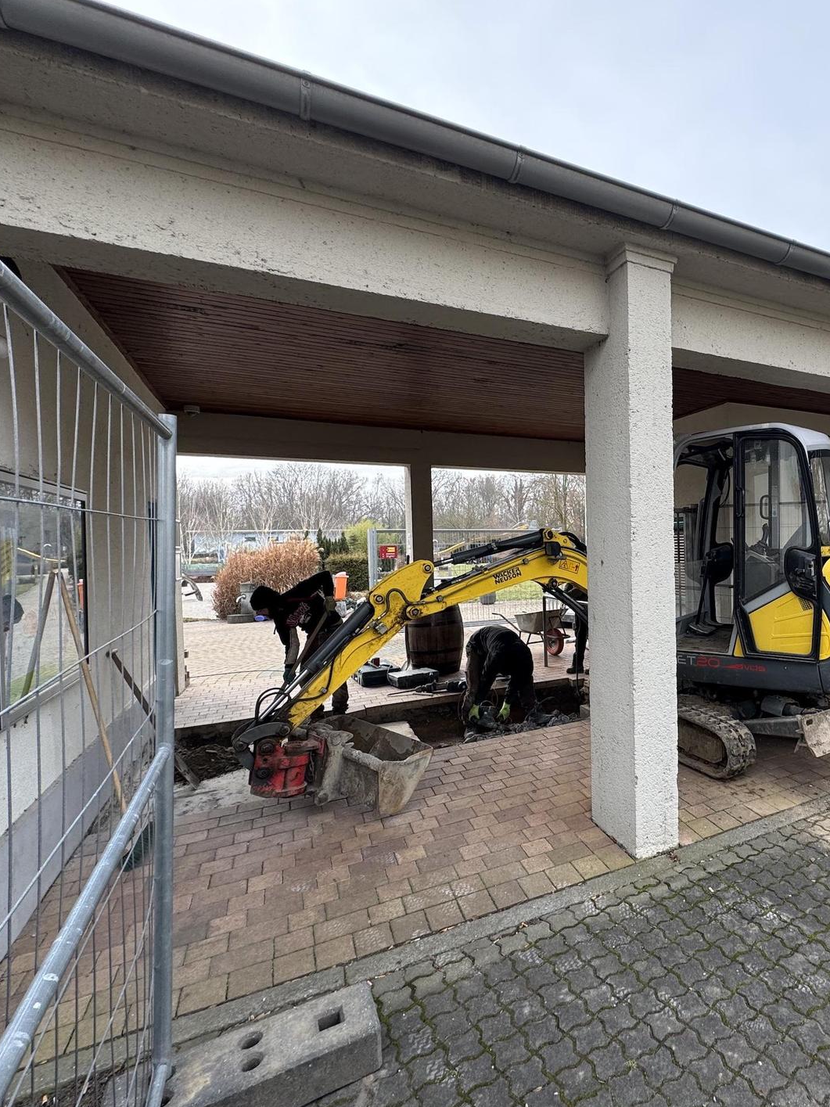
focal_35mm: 19
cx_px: 642
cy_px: 559
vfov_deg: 84.7
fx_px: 608
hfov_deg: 63.8
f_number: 2.2
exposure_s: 1/230
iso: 40
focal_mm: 2.22
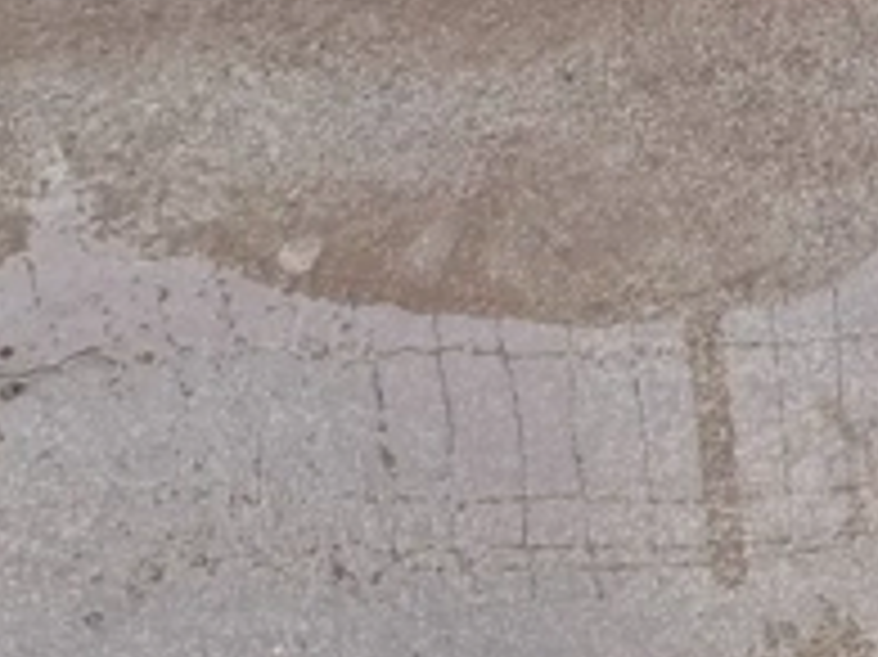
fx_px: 2991
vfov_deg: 11.2
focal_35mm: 118
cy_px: -724
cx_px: 986
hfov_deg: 16.2
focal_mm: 5.54
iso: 80
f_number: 1.8
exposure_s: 1/100
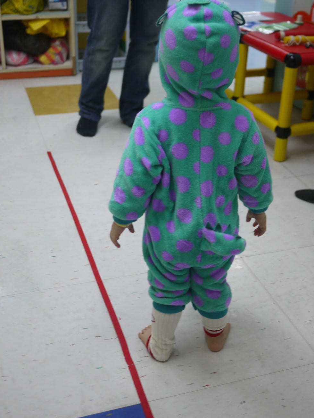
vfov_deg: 38.8
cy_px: 180
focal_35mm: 49
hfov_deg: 29.7
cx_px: 159
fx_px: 592
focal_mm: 20
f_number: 1.7
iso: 160
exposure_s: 1/125
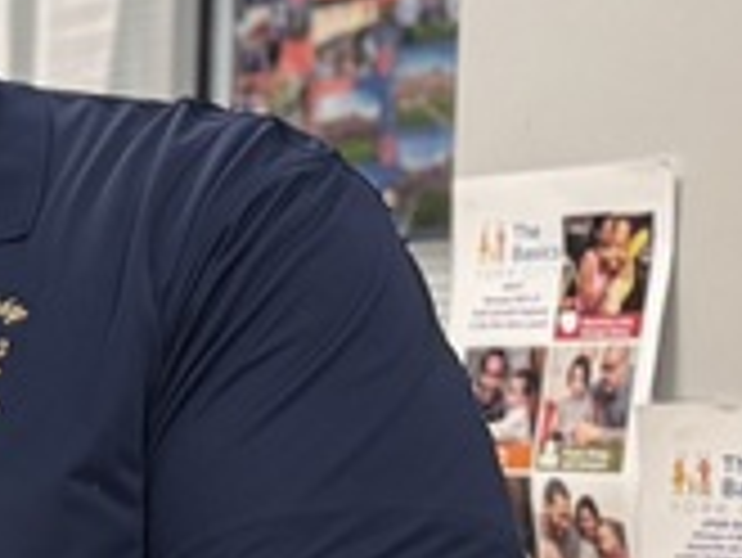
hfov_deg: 10.5
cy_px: 675
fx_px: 3196
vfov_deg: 9.8
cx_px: -1268
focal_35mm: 149
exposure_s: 1/60
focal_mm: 6.76
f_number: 1.78
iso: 320
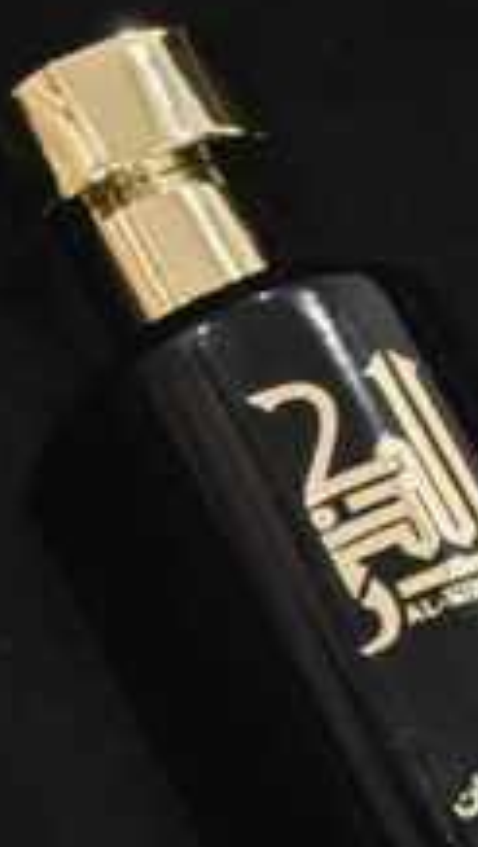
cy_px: -241
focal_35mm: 316
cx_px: 836
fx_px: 7104
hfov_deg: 3.8
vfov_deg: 6.8
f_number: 2.4
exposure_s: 1/25
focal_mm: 8.67
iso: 640
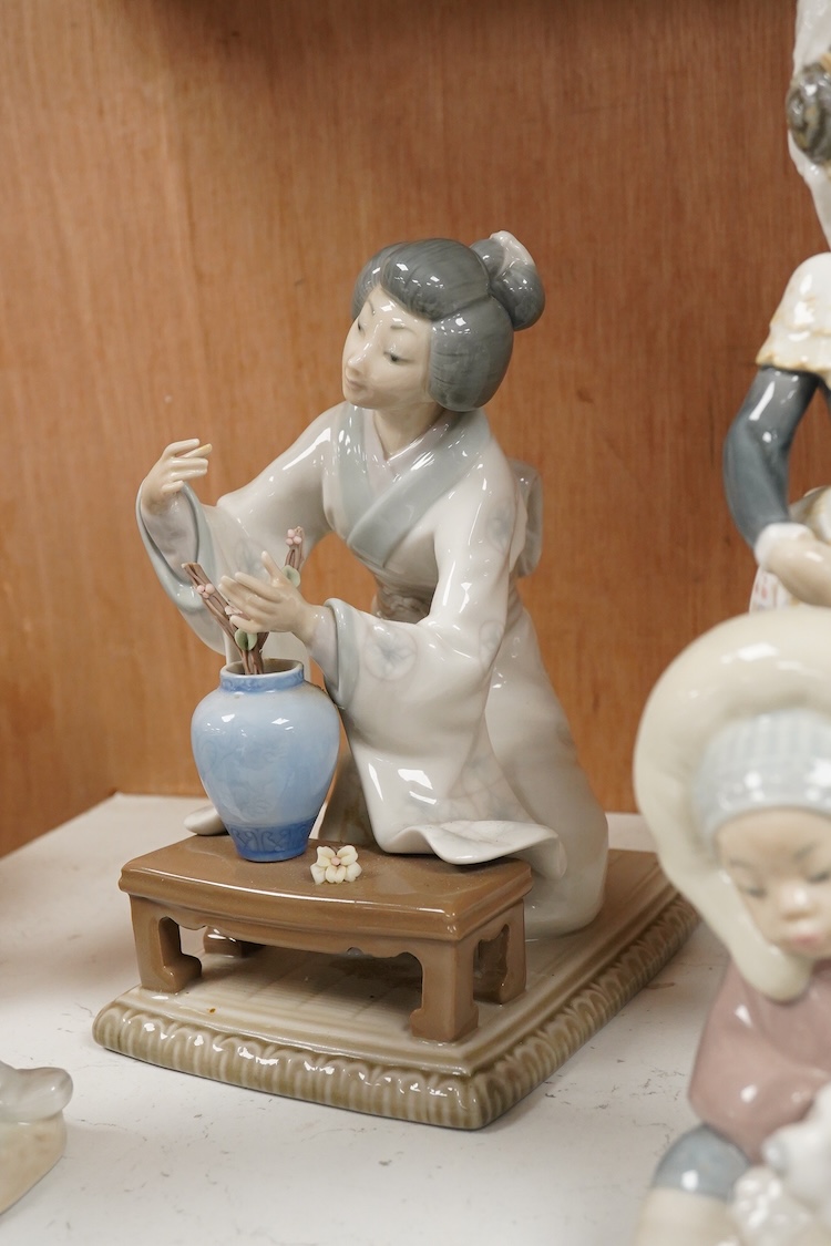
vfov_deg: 43.6
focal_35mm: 45
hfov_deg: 29.9
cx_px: 416
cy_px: 623
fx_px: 1558
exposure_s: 1/160
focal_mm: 30
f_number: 10
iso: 2500
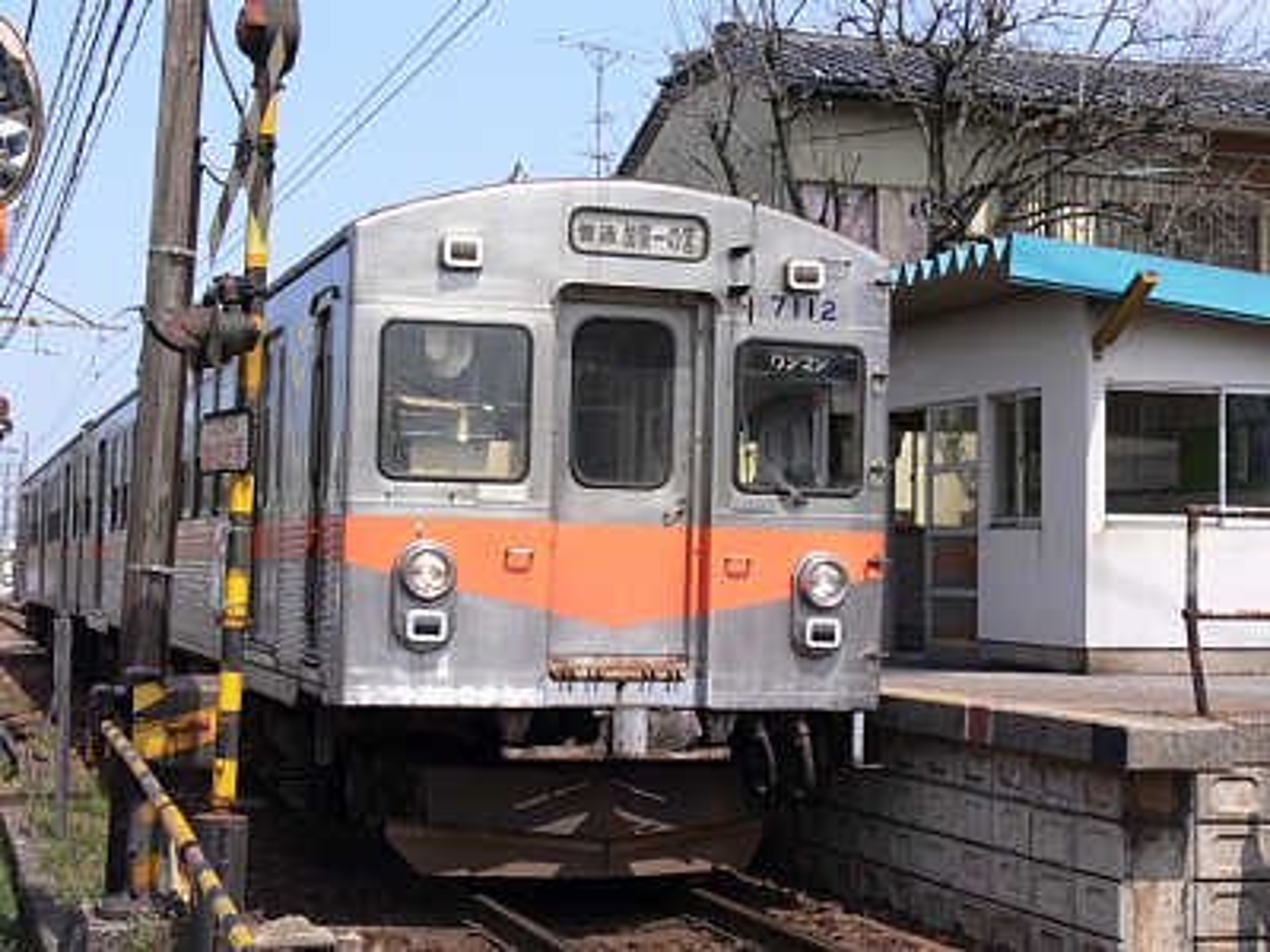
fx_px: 2201
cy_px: 476
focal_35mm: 60
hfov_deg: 32.2
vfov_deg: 24.4
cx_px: 635
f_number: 5.6
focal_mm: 12.6
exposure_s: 1/250
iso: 80
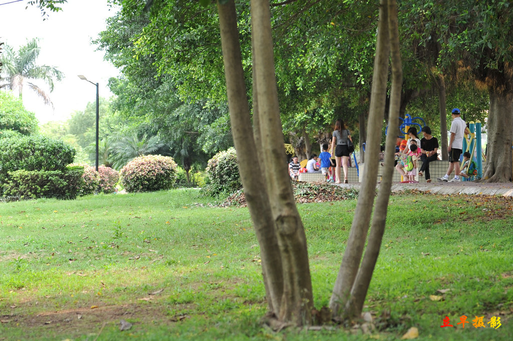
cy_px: 170
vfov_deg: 19.4
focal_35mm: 70
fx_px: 997
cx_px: 256
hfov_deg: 28.9
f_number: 2.8
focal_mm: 70
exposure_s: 1/320
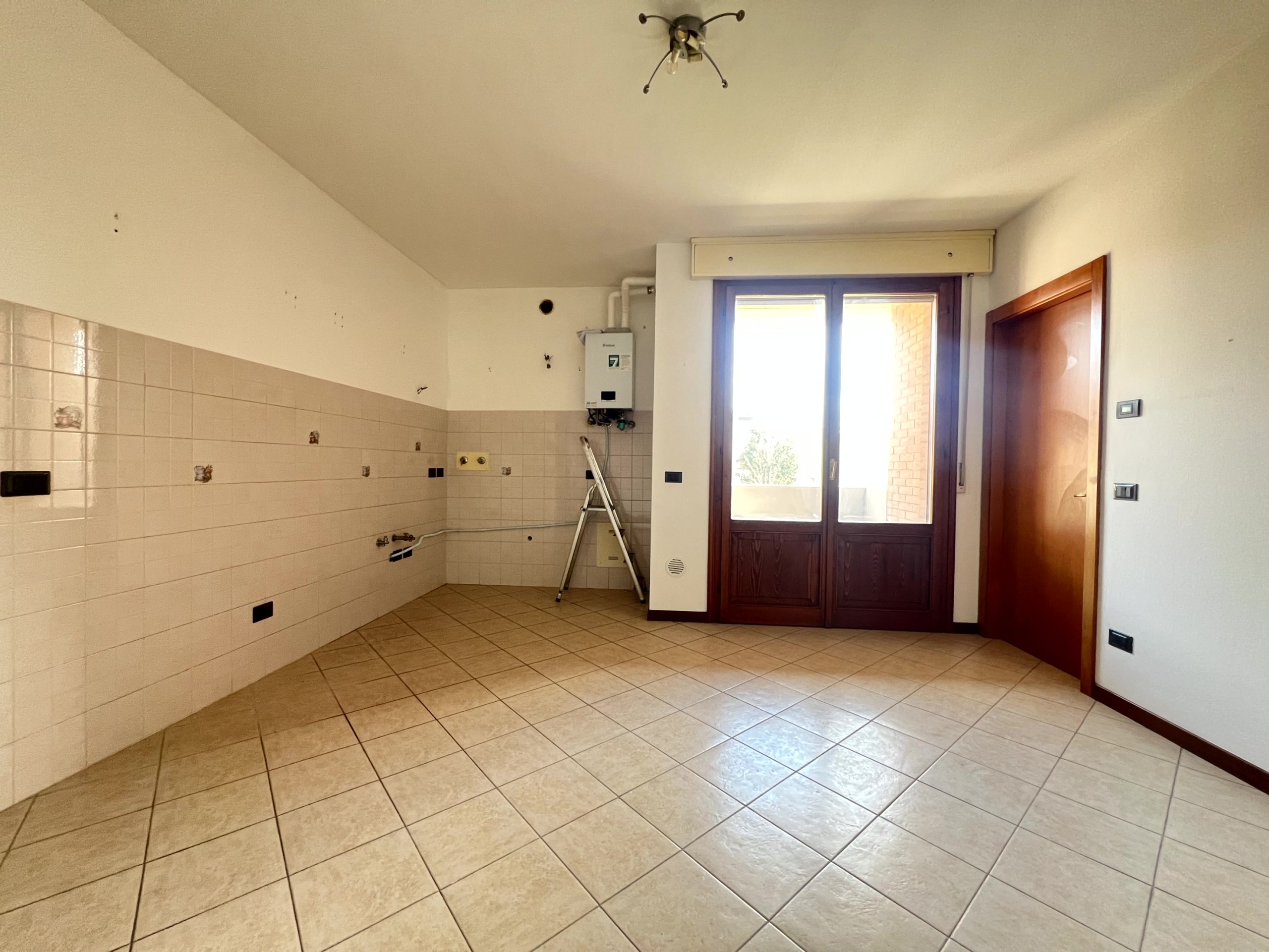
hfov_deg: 106.2
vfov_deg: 89.9
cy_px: 476
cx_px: 634
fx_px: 477
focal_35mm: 13
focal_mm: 1.57
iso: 250
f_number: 1.8
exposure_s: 1/75
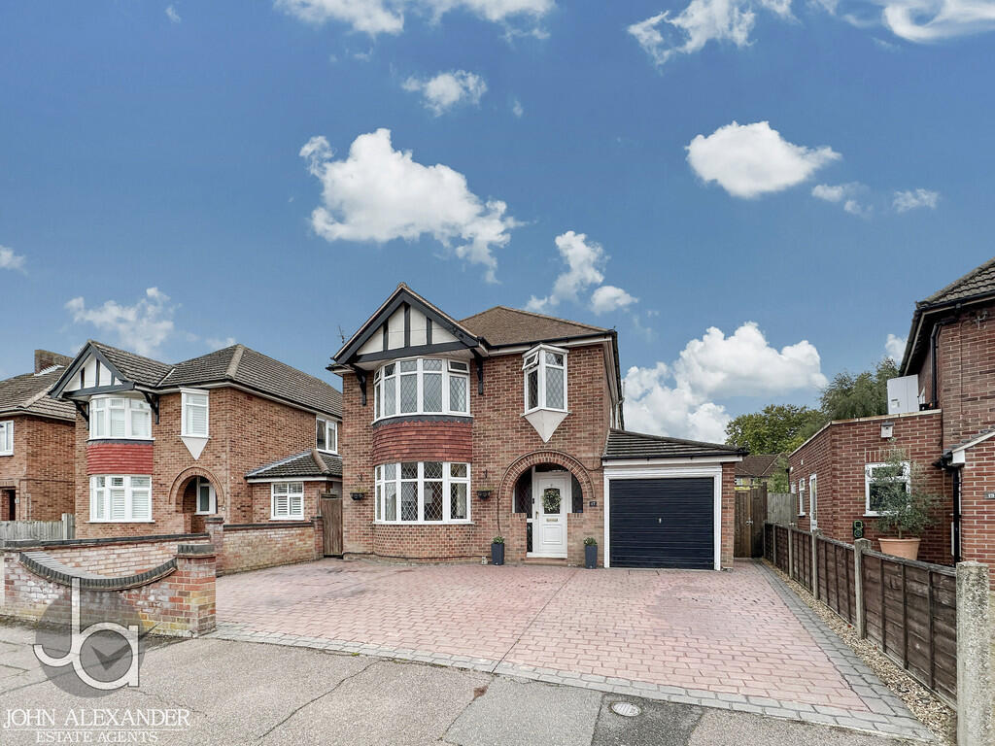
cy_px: 373
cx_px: 498
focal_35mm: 14
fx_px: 402
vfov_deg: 85.7
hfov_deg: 102.1
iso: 50
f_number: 2.2
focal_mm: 2.22
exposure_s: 1/769
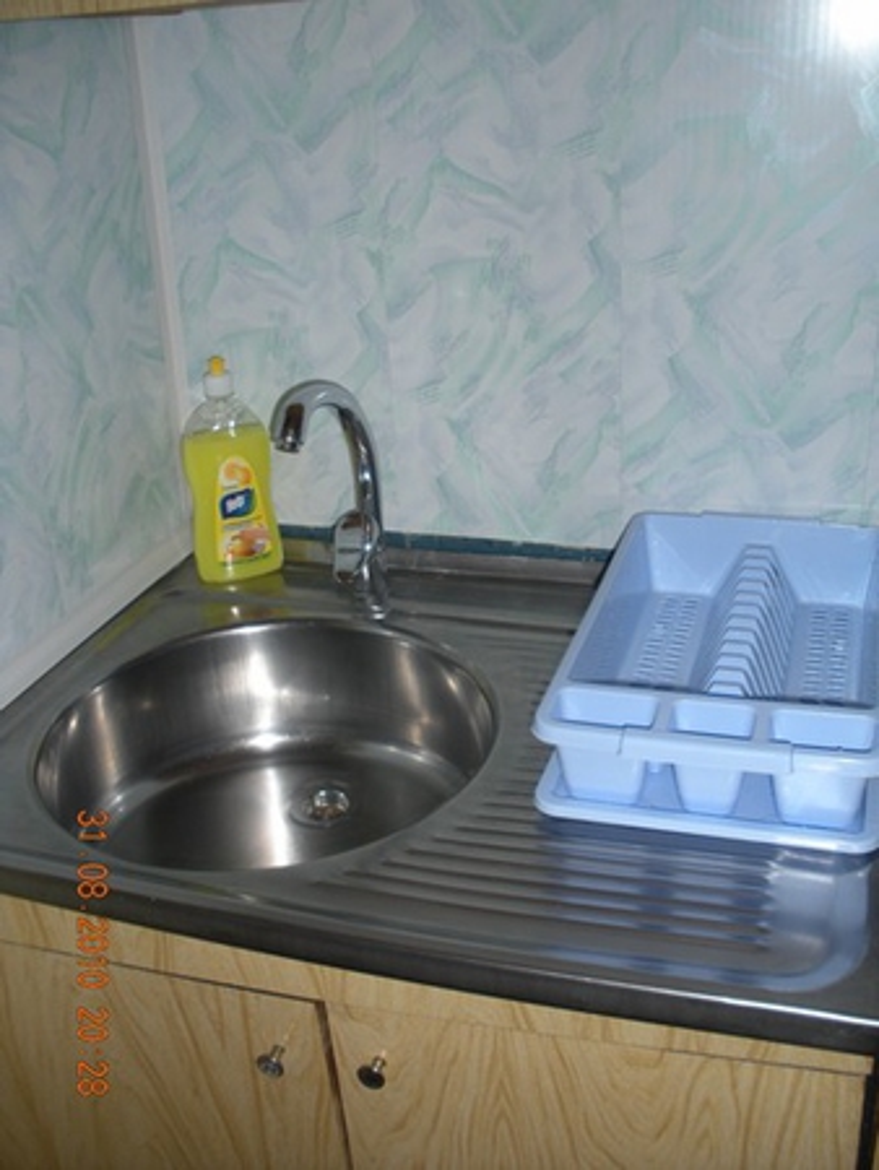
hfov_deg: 39.7
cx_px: 440
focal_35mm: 36
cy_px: 585
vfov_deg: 51.3
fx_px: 1218
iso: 64
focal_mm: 6.3
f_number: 3.5
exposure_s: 1/60
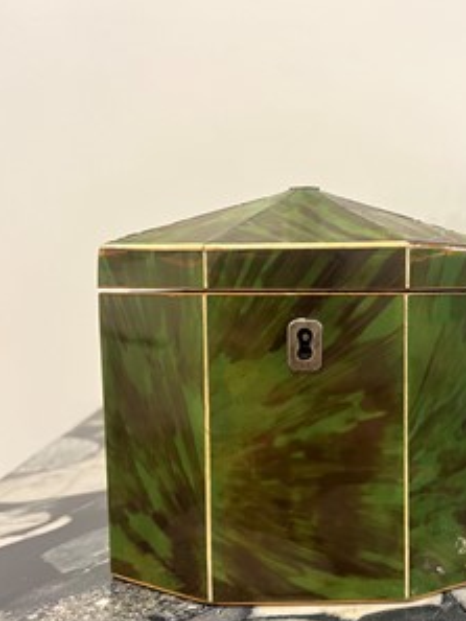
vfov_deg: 52.5
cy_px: 343
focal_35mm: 35
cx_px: 307
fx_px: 628
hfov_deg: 40.3
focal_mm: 5.1
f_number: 1.6
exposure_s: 1/33
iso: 640
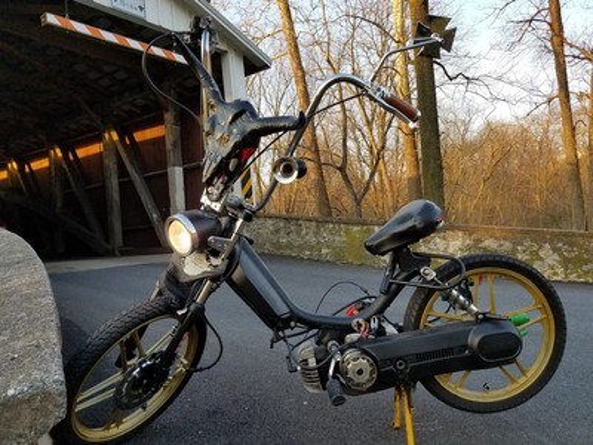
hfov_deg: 65.3
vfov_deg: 51.4
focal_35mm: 27
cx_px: 296
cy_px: 222
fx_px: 463
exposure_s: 1/268
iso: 50
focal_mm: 4.25
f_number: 1.7
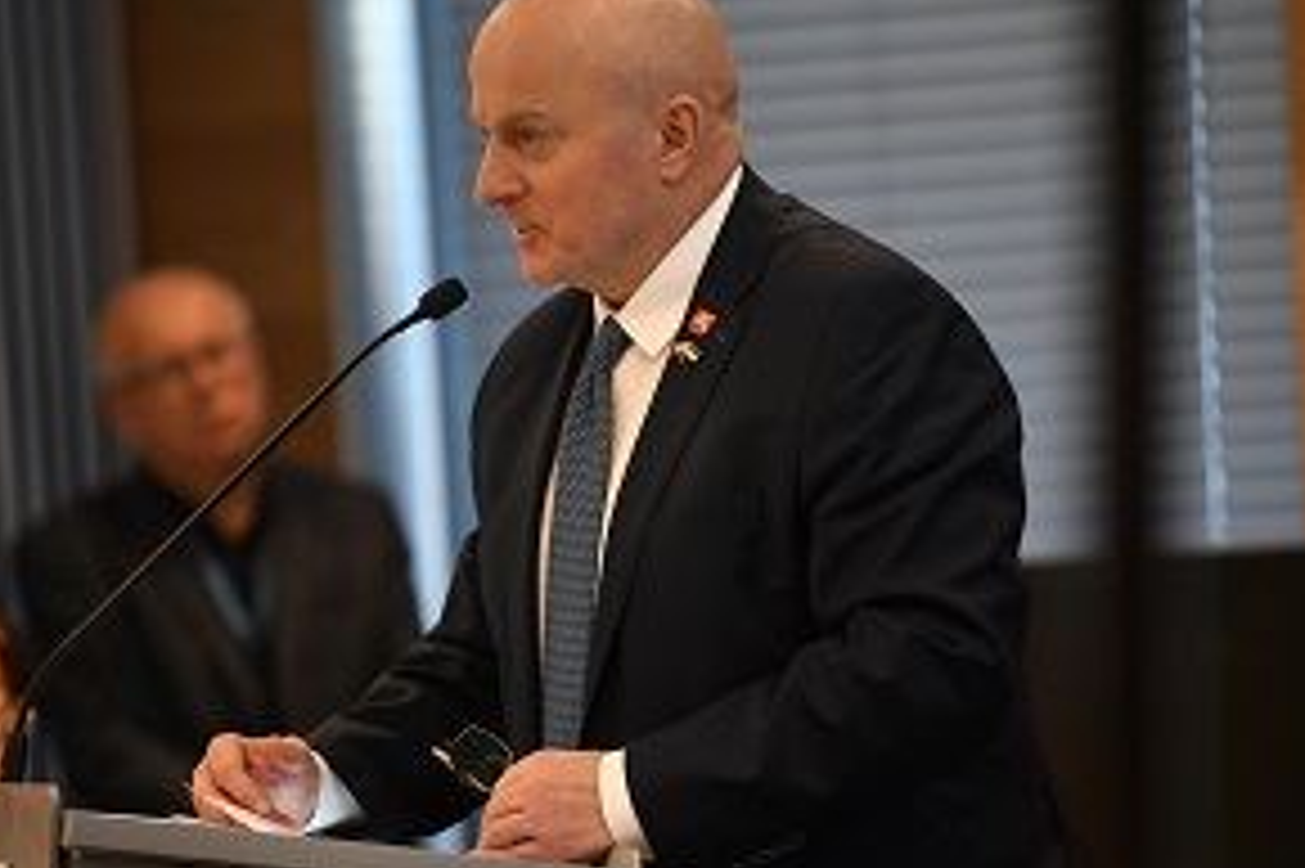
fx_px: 9999
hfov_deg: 7.5
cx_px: 662
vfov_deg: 5.0
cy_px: 508
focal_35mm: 276
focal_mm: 200
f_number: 2.8
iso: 1600
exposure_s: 1/100
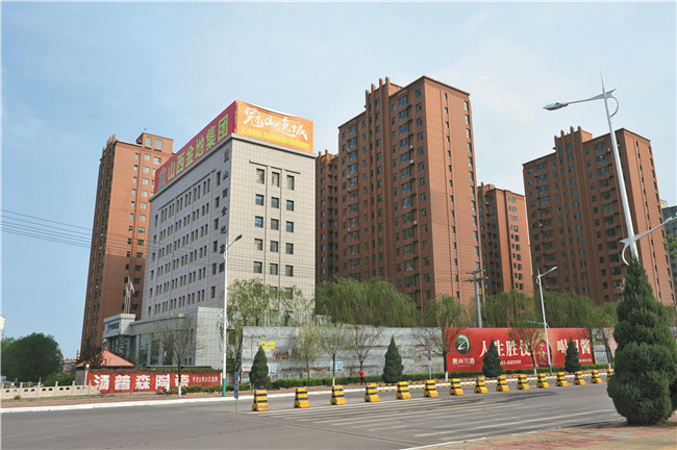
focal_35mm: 31
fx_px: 582
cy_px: 225
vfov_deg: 42.2
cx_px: 338
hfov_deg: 60.3
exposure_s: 1/320
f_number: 8
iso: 200
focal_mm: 31
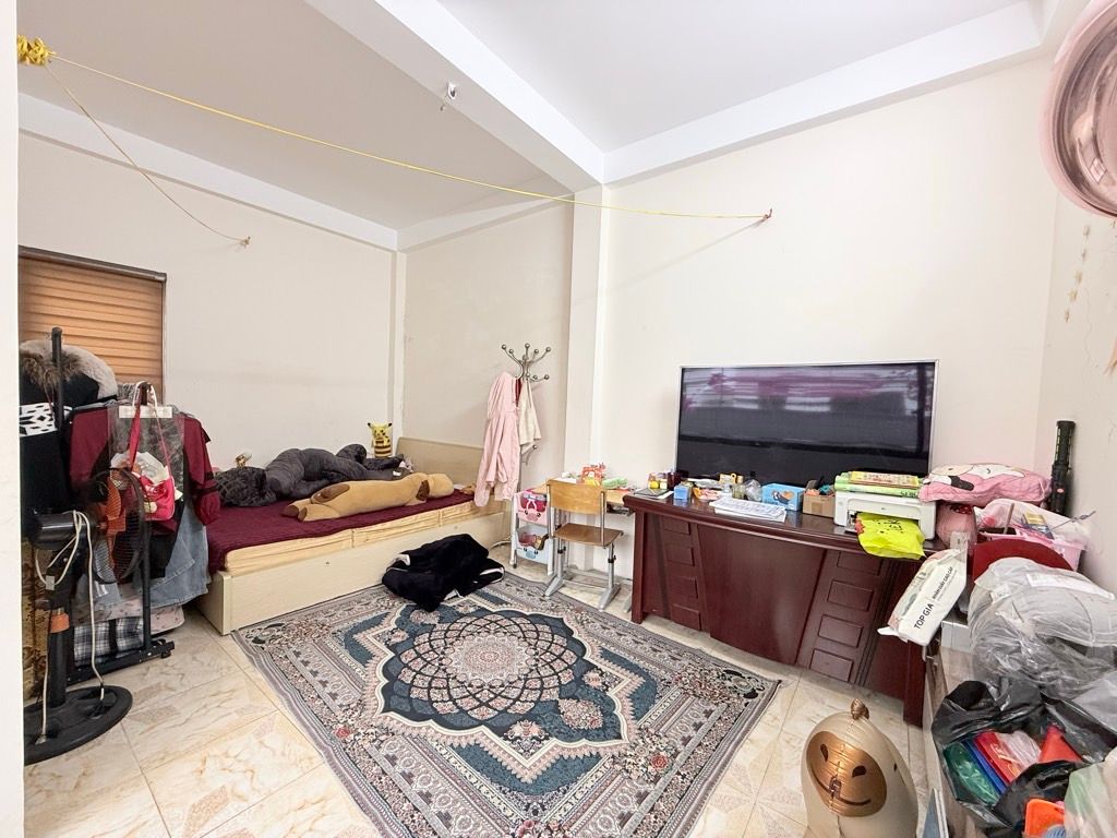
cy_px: 419
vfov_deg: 85.7
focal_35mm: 14
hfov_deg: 102.1
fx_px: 452
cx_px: 558
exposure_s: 1/99
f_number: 2.2
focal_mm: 2.22
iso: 250
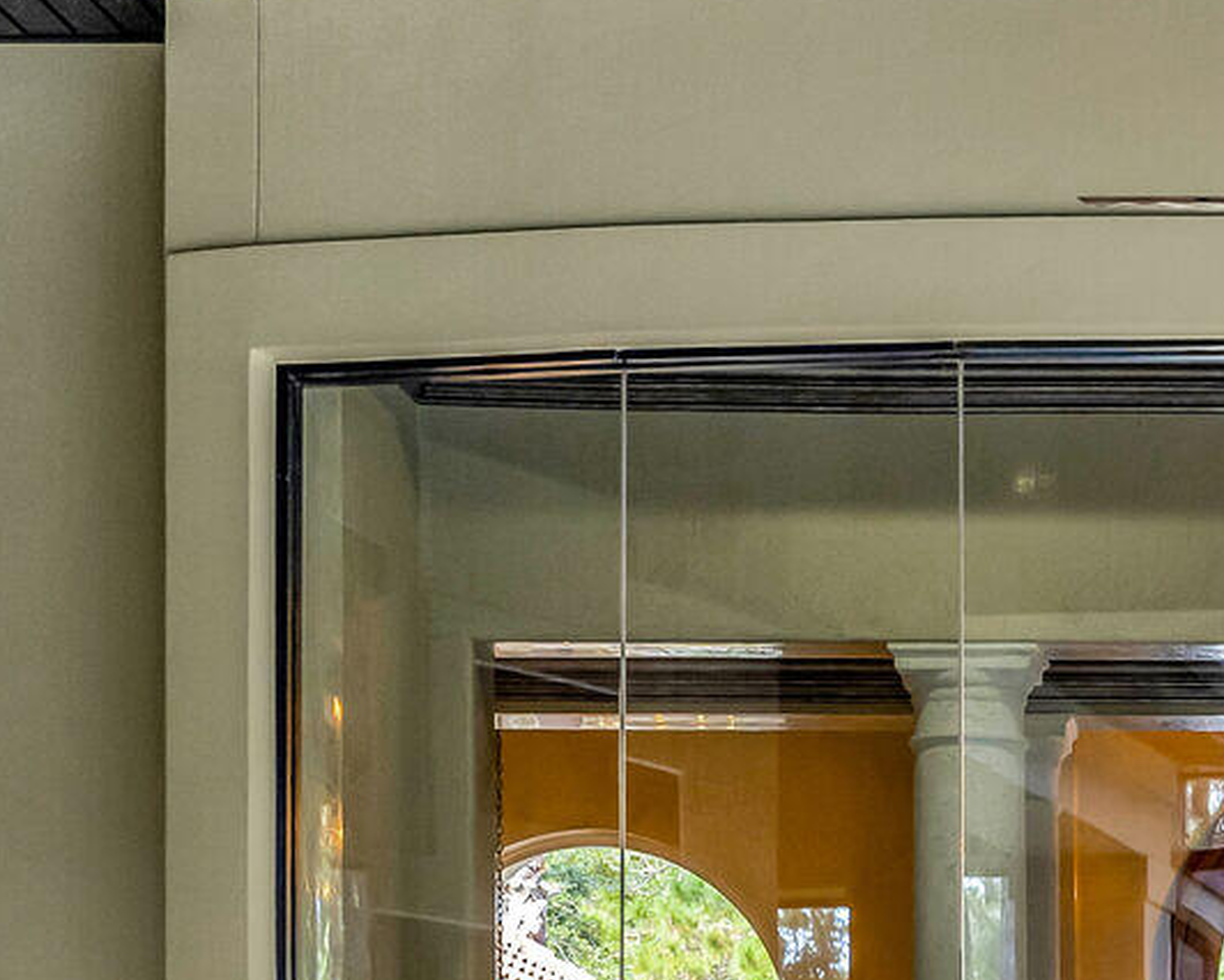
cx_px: 1592
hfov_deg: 16.0
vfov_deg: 13.0
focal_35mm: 114
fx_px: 4124
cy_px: 1333
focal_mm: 31.5
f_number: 4
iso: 1000
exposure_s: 1/160
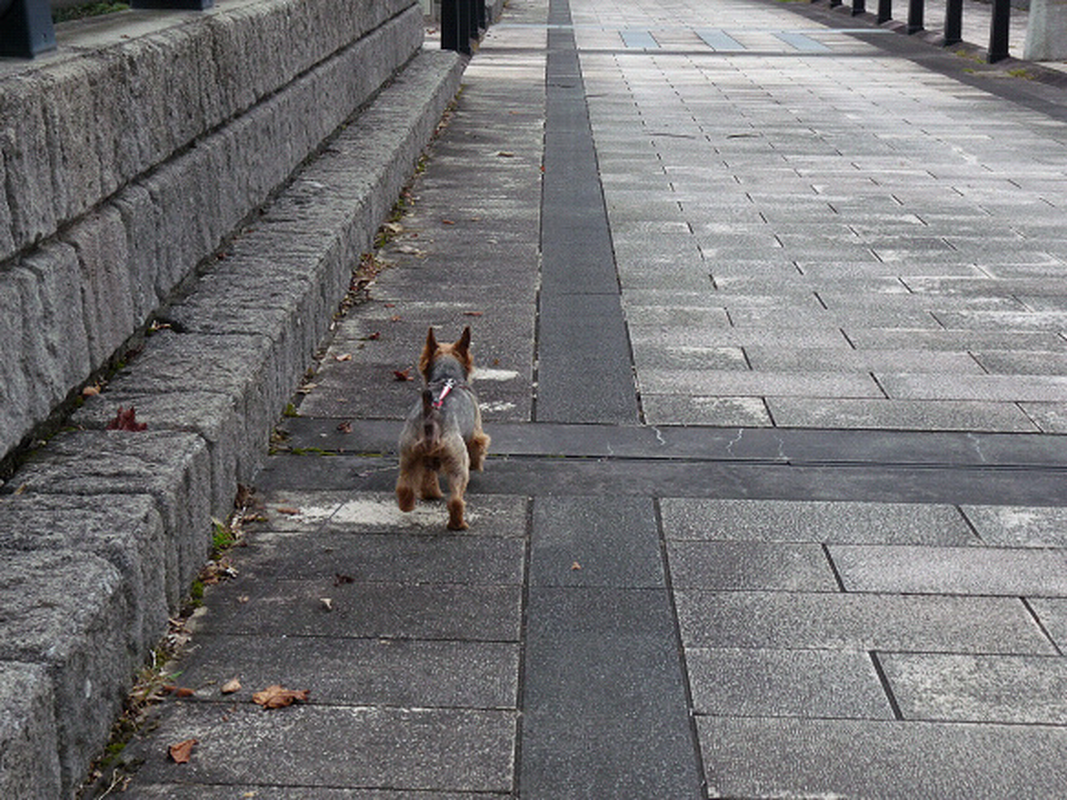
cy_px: 400
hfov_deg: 27.8
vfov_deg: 21.0
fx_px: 2157
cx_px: 534
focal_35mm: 70
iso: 160
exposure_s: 1/320
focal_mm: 12.4
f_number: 5.6
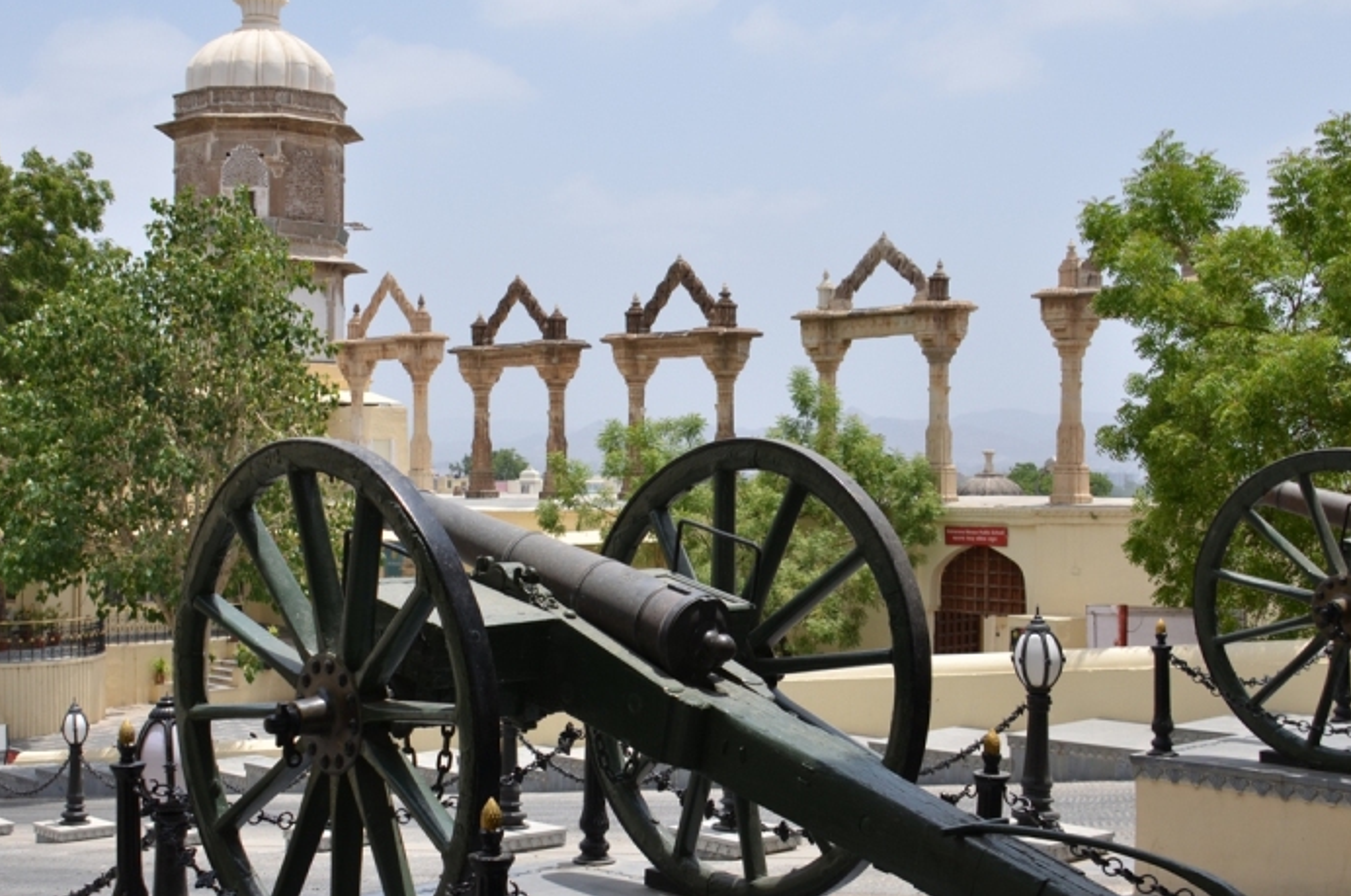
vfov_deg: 25.9
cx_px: 582
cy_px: 468
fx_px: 1948
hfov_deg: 38.2
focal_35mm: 52
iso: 200
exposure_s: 1/1250
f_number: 5.6
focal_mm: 24
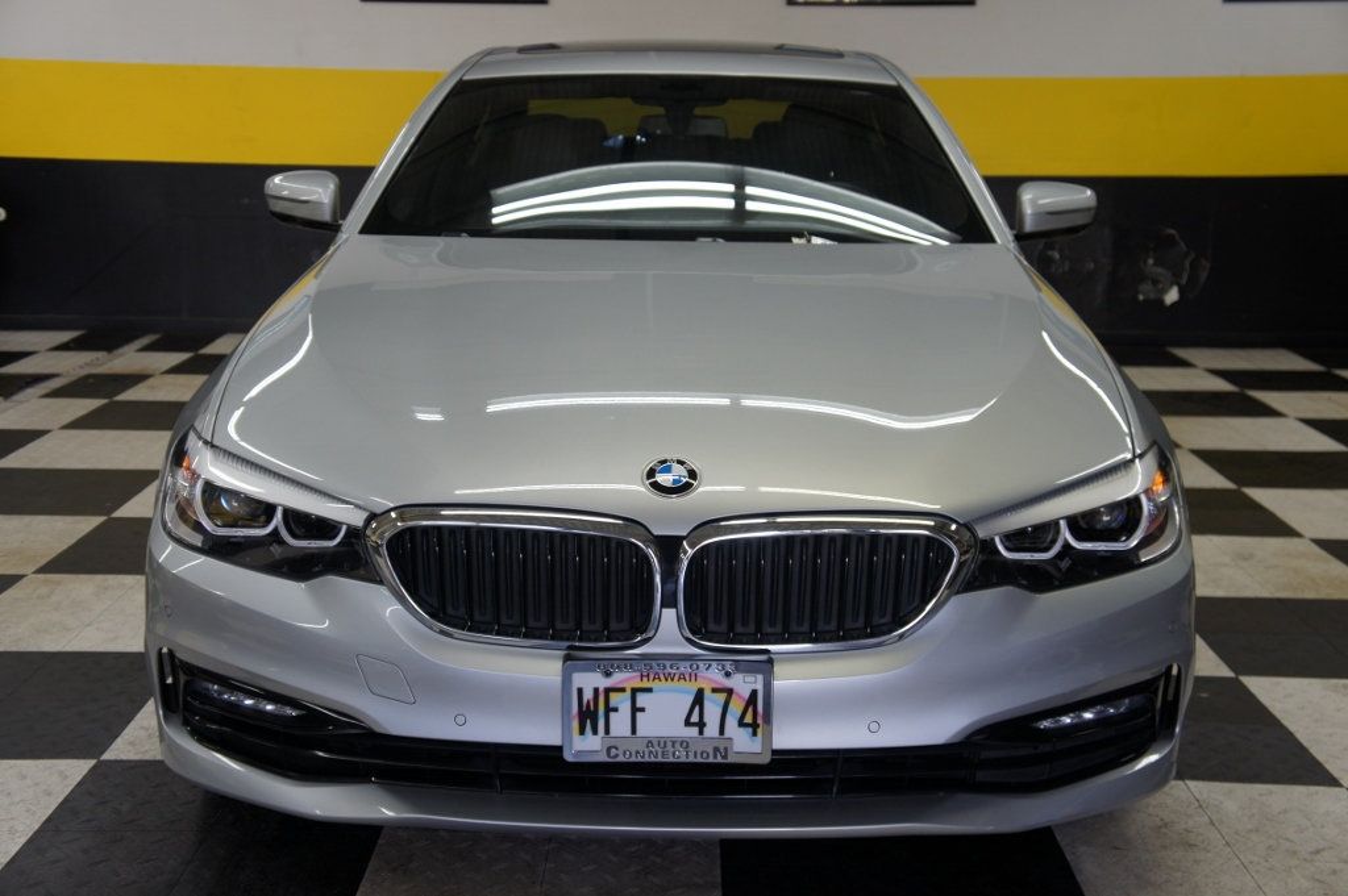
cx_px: 674
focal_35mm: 42
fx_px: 1571
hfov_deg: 46.4
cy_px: 448
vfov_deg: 31.8
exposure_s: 1/50
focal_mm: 28
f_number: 4.5
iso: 200
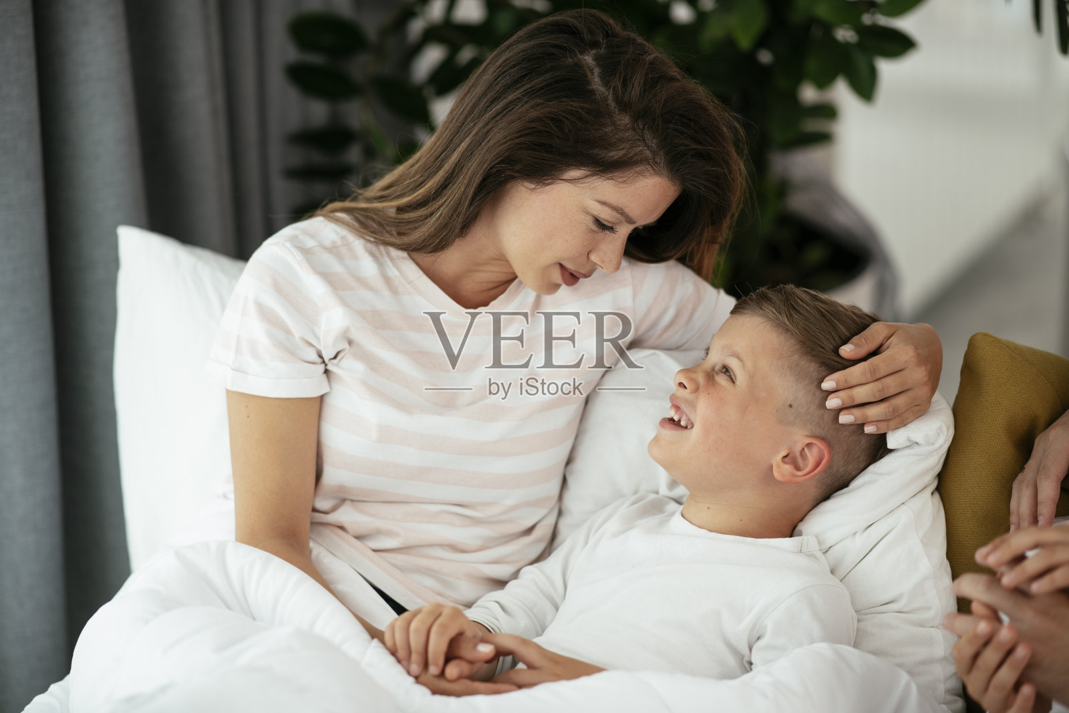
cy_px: 356
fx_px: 3118
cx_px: 534
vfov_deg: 13.0
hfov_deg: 19.5
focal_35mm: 105
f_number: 2
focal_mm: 105
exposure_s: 1/400
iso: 160
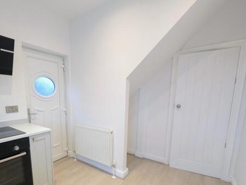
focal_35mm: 17
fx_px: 121
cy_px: 115
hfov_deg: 89.2
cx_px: 93
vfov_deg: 73.6
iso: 72
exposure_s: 1/25
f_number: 2.2
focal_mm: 1.95
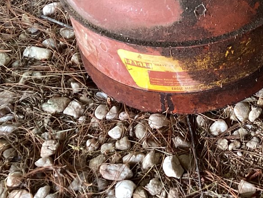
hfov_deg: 23.3
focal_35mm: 80
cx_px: 268
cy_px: 25
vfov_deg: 18.2
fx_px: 608
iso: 100
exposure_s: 1/60
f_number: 2.4
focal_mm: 3.3
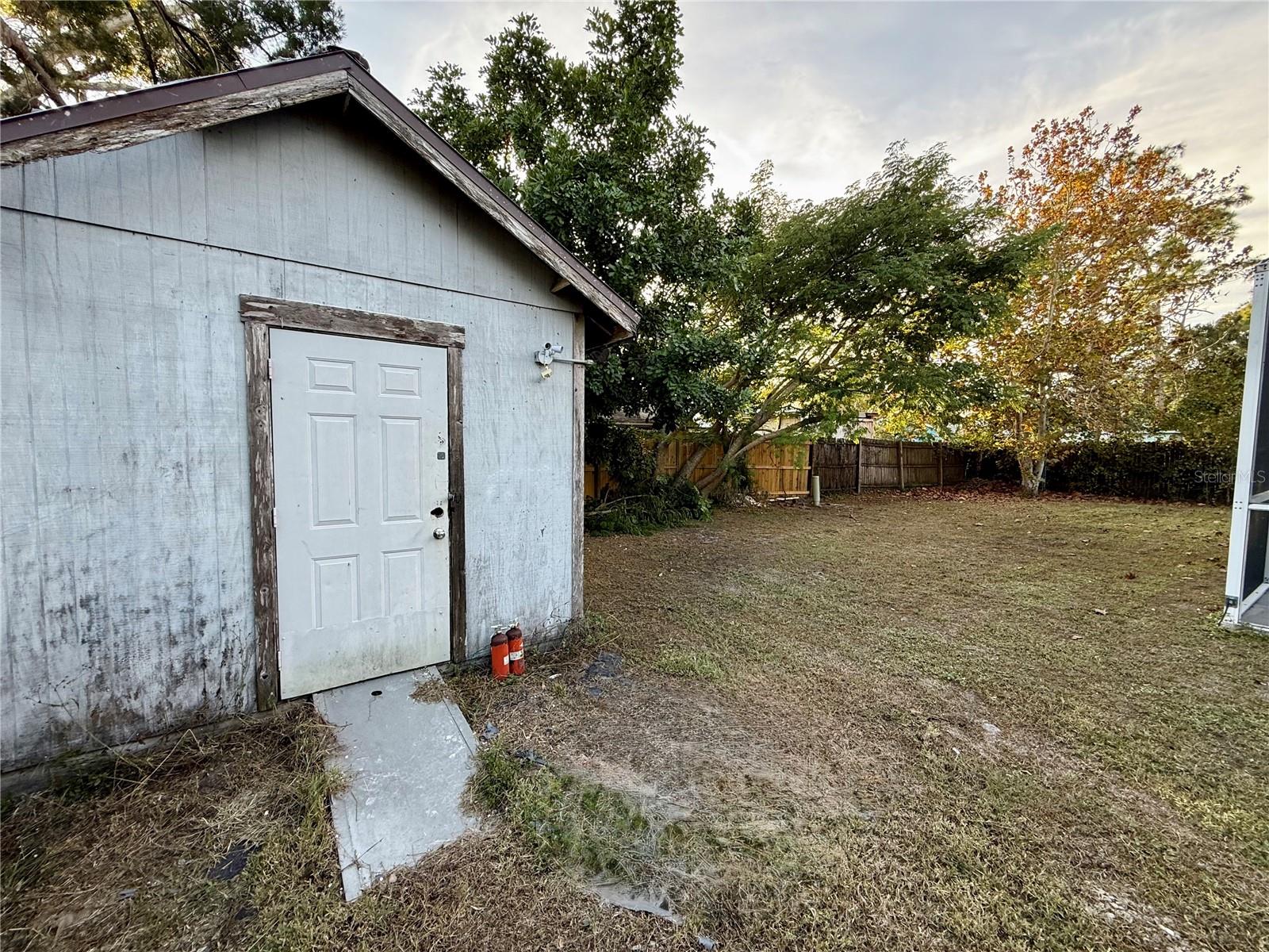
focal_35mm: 14
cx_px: 634
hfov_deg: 102.1
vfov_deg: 85.7
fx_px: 513
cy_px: 476
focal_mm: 2.22
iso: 64
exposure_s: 1/99
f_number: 2.2
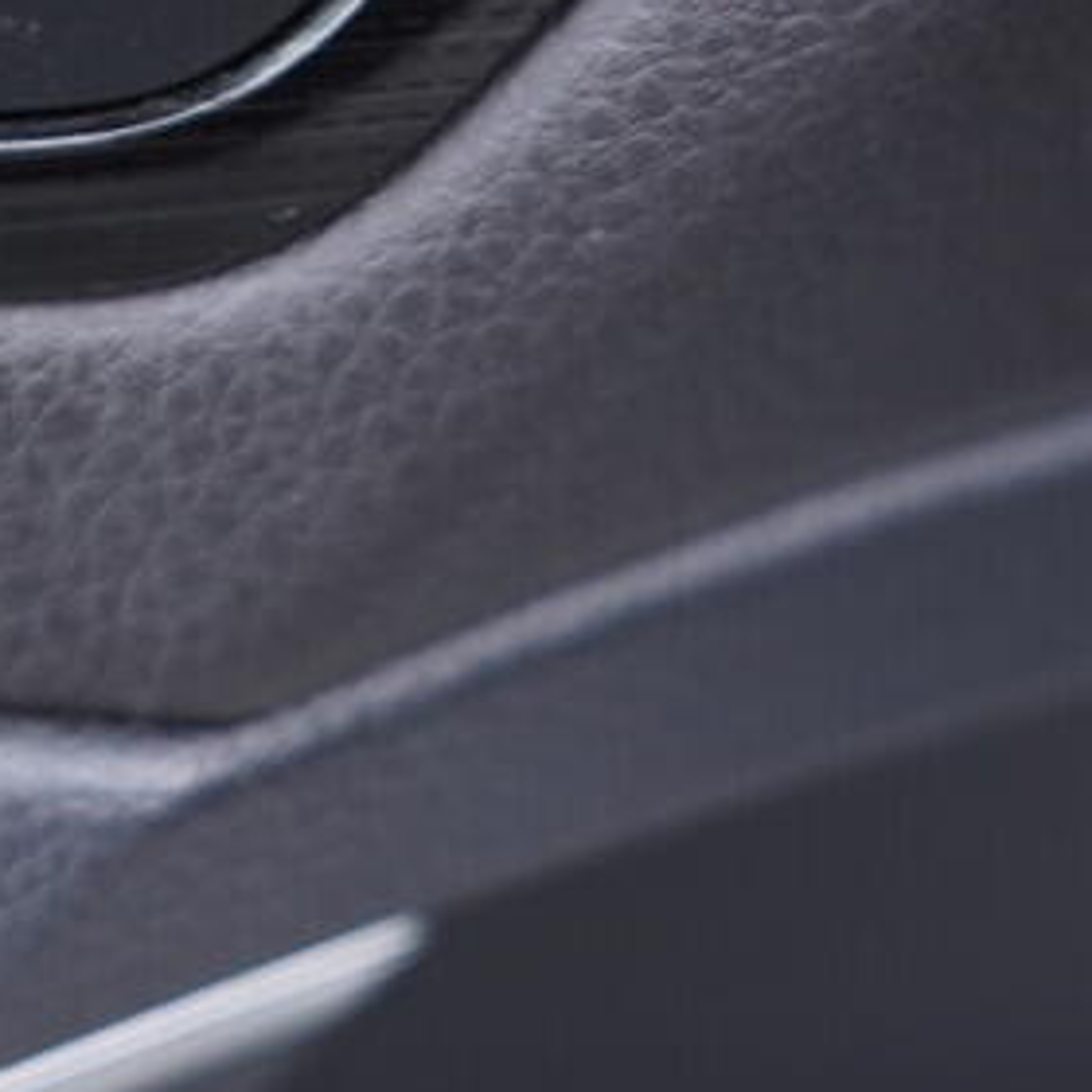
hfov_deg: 15.2
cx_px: -82
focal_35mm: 112
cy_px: -181
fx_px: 3997
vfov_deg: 15.1
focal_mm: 24
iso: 250
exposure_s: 1/40
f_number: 2.8
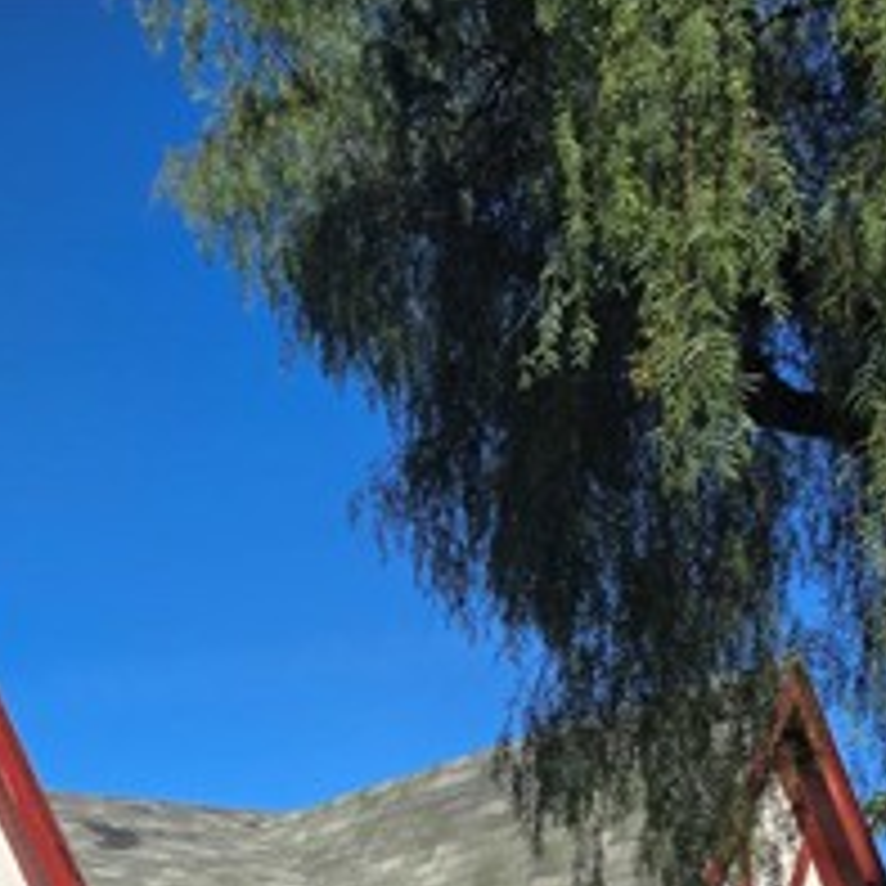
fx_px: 1911
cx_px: -189
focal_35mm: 66
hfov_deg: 23.7
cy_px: 1061
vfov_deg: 23.8
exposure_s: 1/957
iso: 12
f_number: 1.7
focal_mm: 6.3
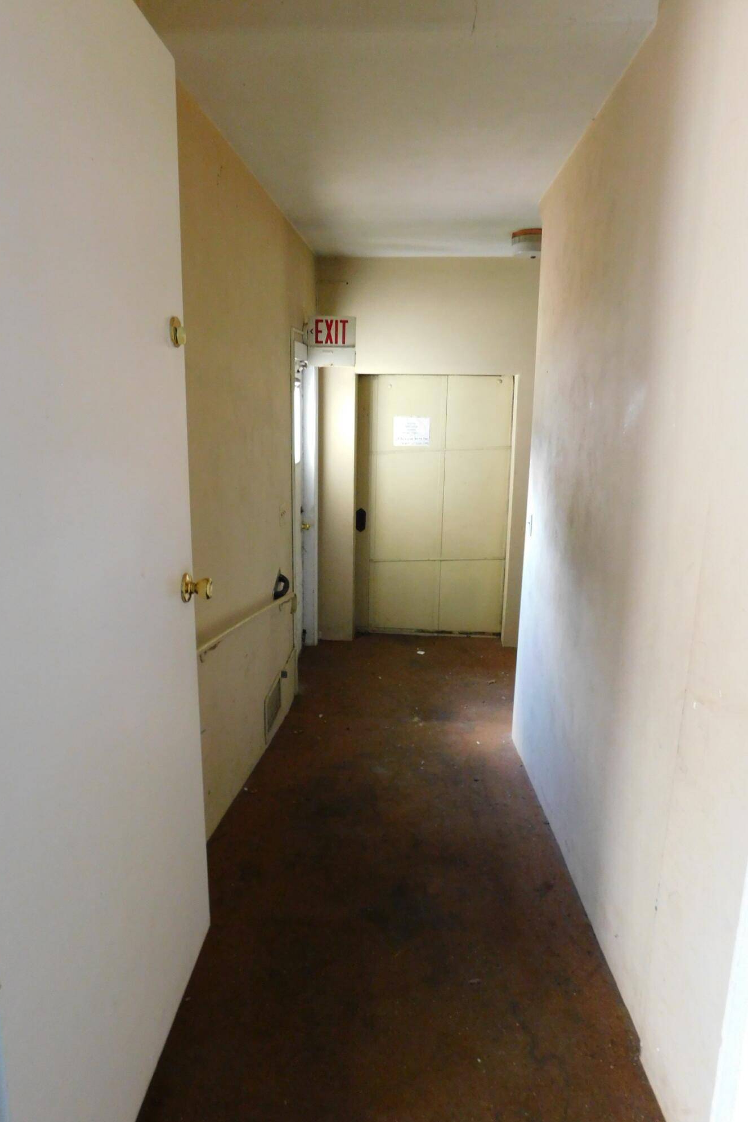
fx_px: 748
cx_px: 369
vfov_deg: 73.7
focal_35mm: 24
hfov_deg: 53.1
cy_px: 562
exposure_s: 1/15
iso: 400
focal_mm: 4
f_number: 3
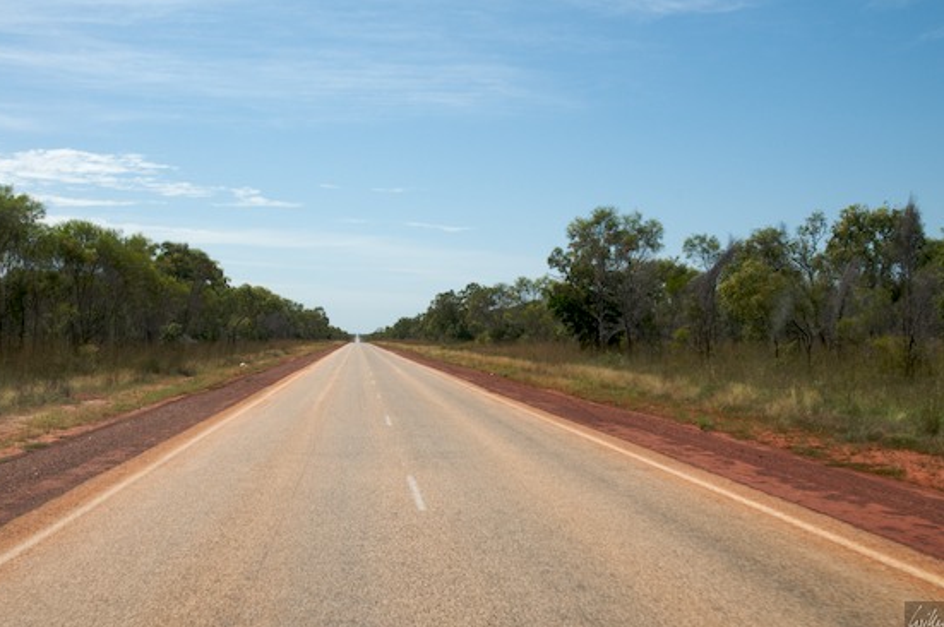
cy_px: 310
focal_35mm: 49
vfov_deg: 27.5
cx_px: 437
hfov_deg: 40.4
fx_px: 1283
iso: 320
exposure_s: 1/500
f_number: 11
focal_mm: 30
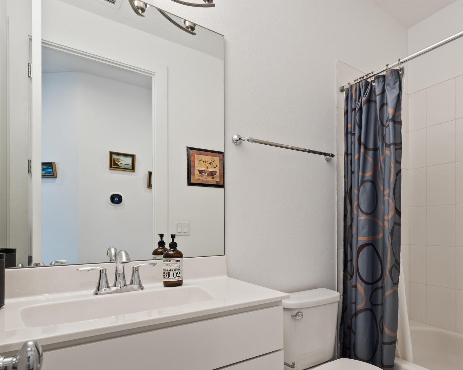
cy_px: 223
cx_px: 329
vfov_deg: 64.9
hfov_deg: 73.8
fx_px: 288
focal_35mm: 21
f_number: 9
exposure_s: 1/8
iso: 250
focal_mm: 14
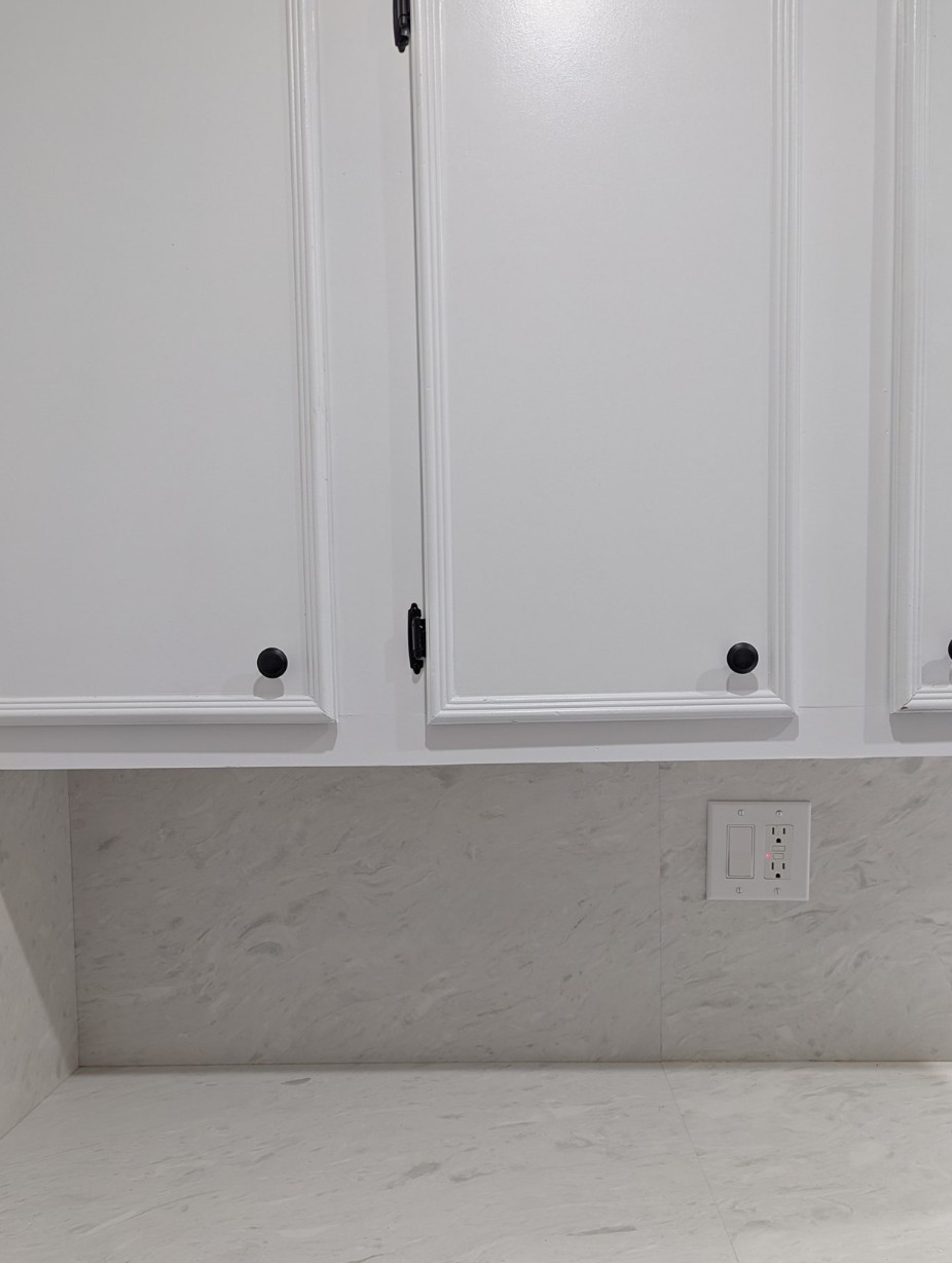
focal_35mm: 30
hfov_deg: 46.9
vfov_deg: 59.4
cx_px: 488
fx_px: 1097
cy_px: 759
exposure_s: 1/40
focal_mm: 6.81
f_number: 1.85
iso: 56
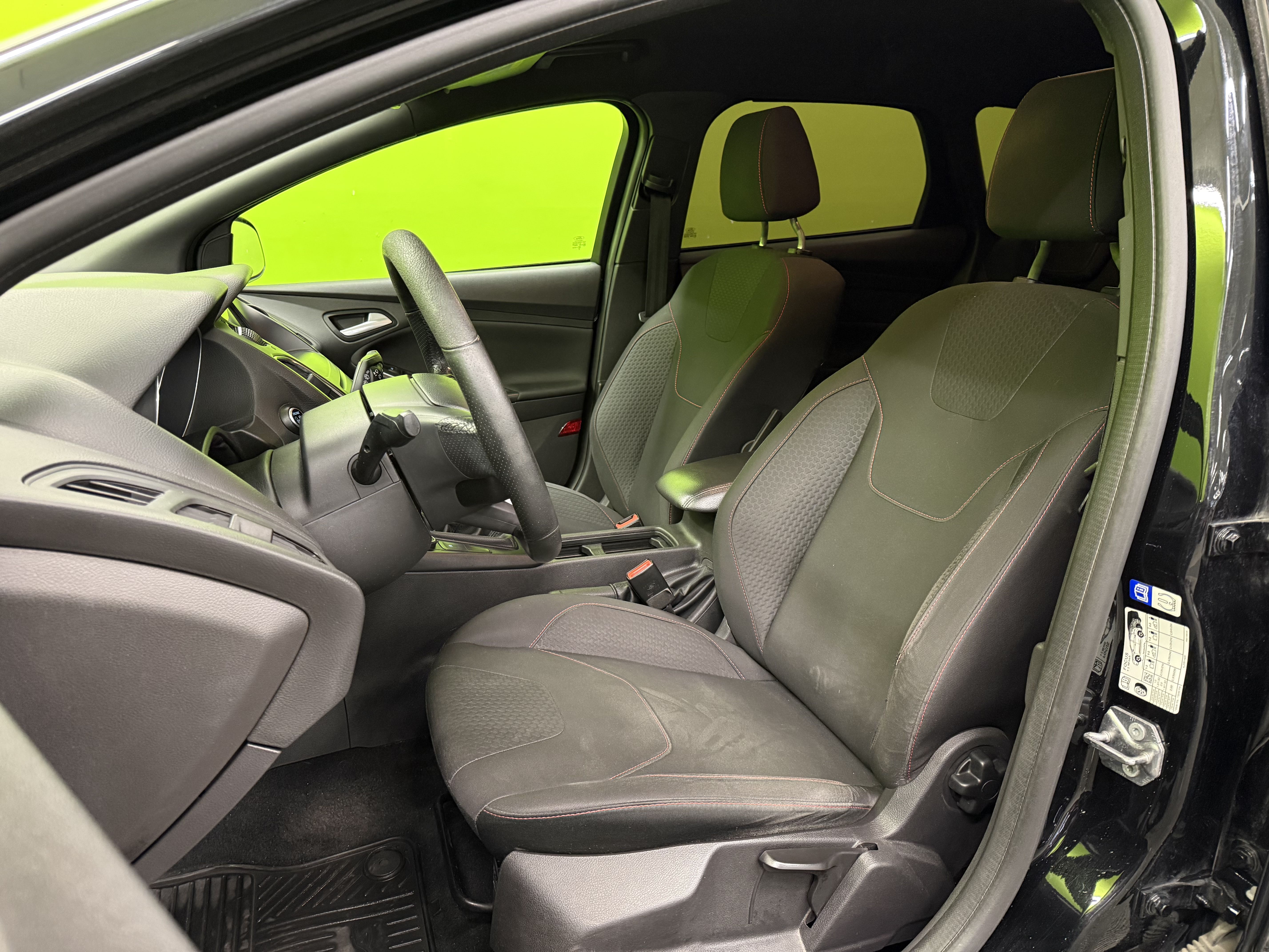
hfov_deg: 71.6
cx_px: 634
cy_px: 476
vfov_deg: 56.8
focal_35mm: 24
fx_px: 880
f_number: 1.78
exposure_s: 1/50
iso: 400
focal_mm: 6.76
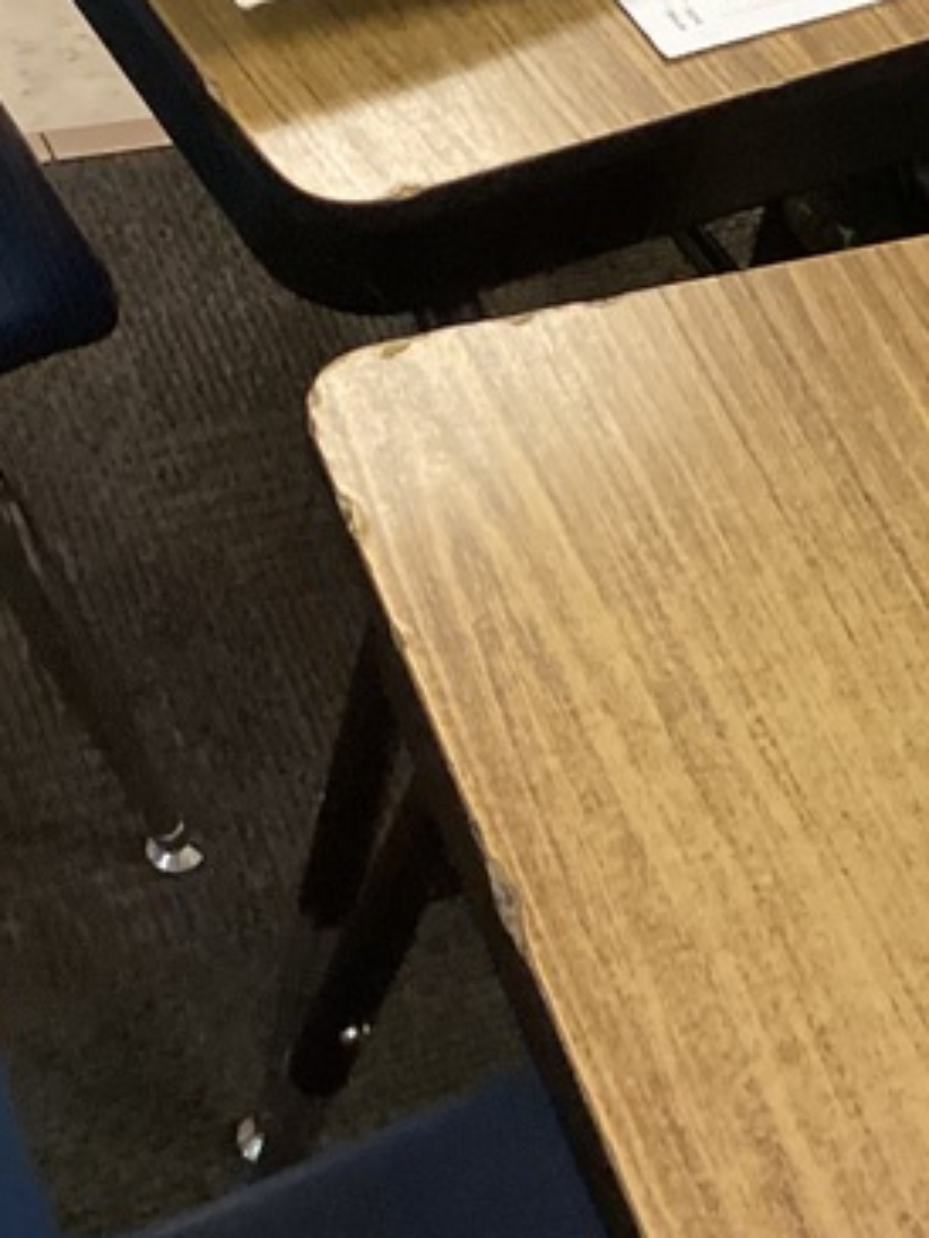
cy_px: 98
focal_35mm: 87
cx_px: 1010
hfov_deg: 16.5
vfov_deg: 21.9
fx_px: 3111
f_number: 2.4
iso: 250
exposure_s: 1/60
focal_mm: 3.3
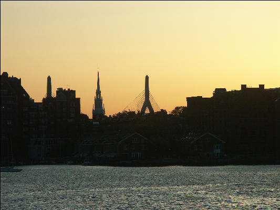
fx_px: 1610
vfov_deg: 7.5
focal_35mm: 199
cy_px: 105
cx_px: 140
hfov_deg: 9.9
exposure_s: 1/320
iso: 100
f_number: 5
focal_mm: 50.48
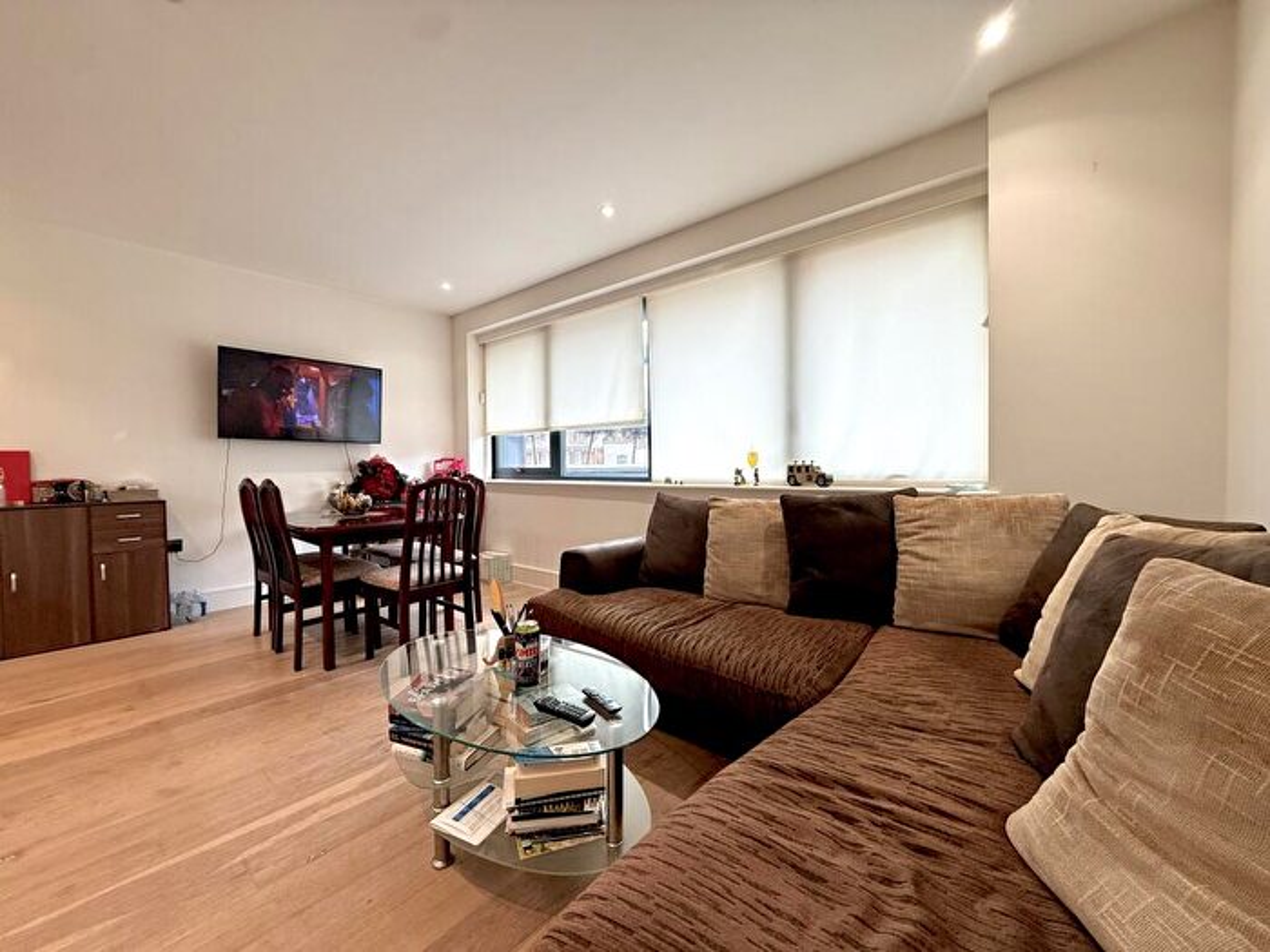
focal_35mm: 14
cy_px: 476
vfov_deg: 85.7
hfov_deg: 102.1
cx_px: 635
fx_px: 514
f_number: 2.2
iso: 125
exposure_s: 1/100
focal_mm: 2.22
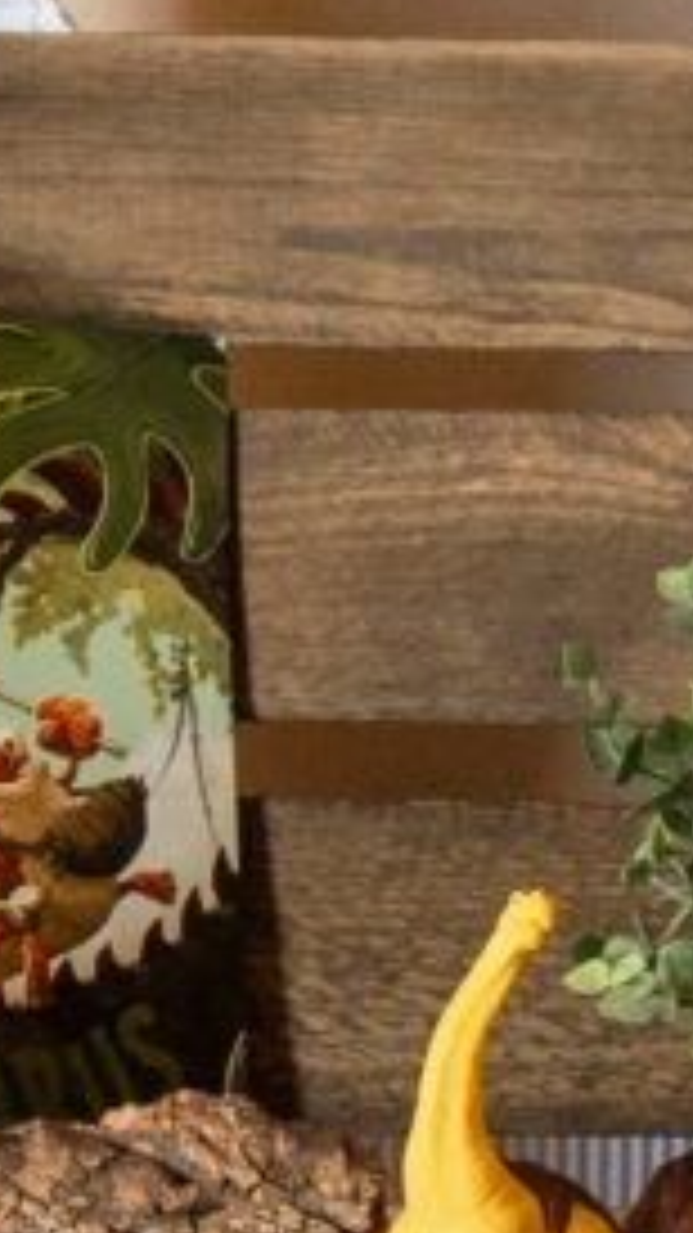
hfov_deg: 3.0
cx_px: 1300
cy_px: 2378
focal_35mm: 404
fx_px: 13205
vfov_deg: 5.3
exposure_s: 1/125
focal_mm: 41.2
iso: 640
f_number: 5
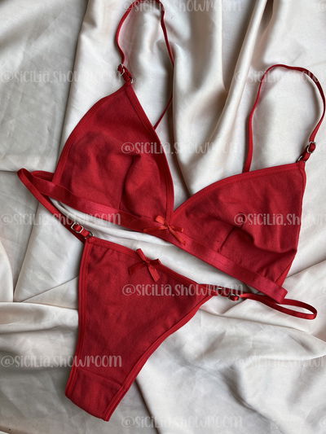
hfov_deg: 53.1
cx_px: 163
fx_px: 326
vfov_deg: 67.3
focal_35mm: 26
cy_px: 217
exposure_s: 1/122
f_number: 1.6
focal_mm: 5.1
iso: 40
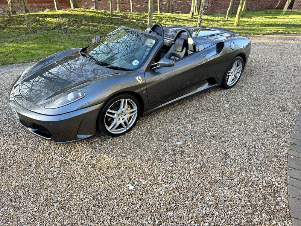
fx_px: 209
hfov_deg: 71.6
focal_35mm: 24
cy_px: 113
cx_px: 150
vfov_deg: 56.8
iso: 64
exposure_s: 1/221
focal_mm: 6.76
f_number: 1.78
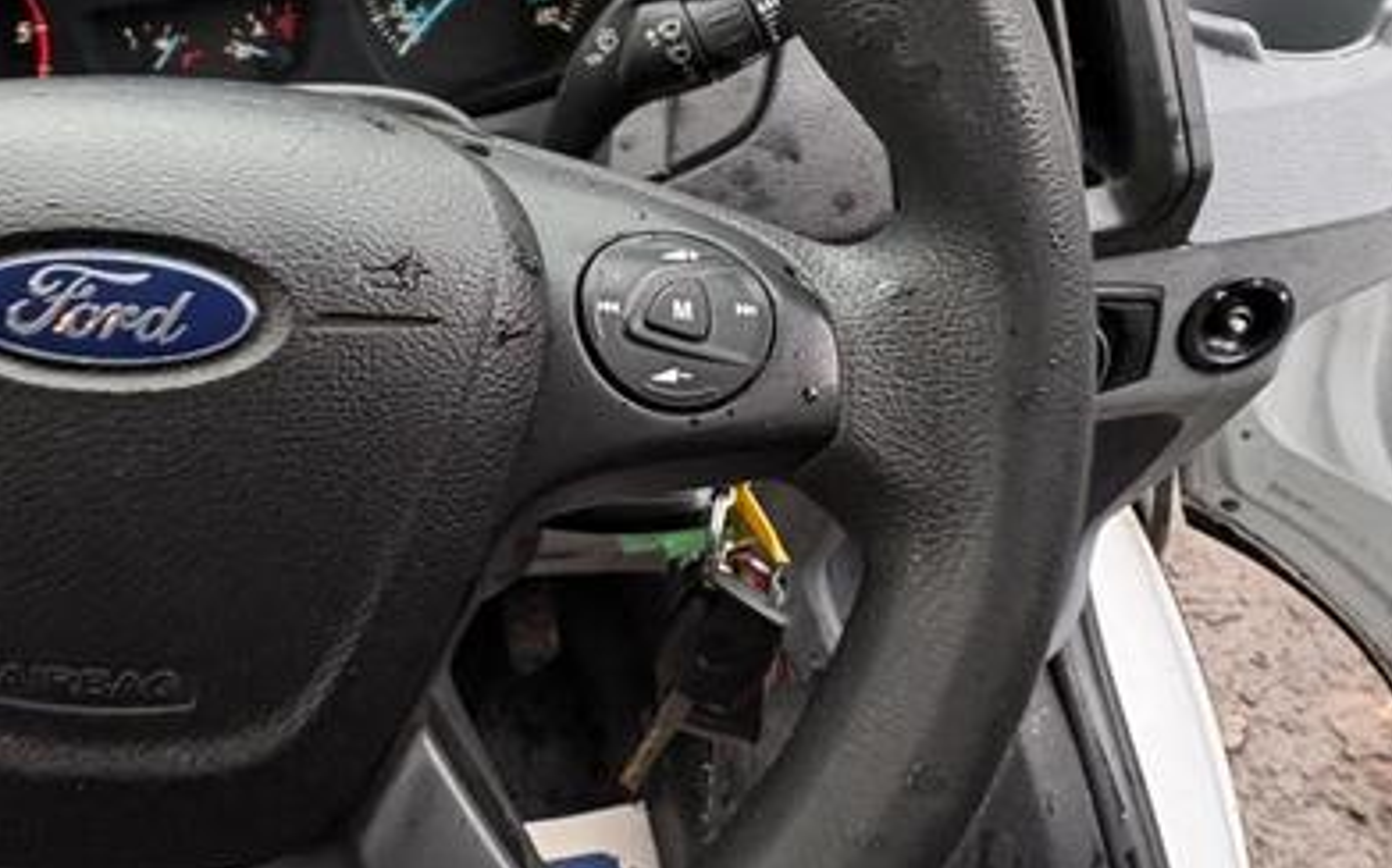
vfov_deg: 36.2
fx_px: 1289
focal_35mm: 34
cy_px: 192
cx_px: 395
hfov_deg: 54.8
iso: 320
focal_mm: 2.22
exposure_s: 1/60
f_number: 2.2
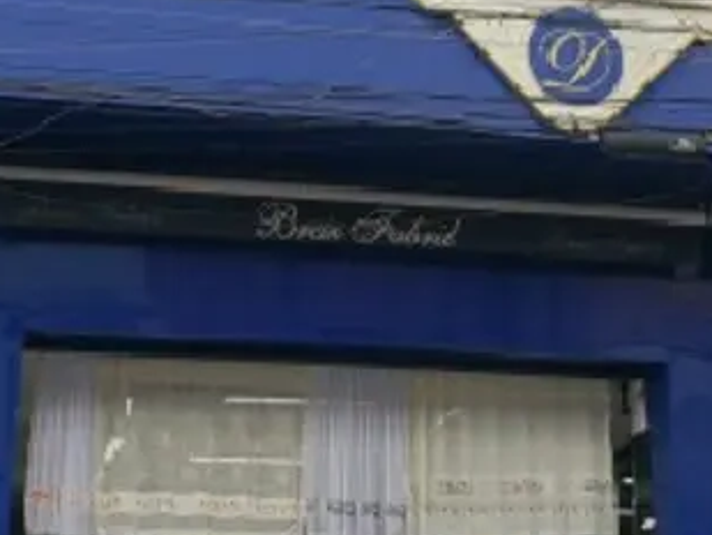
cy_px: 39
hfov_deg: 20.2
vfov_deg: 15.1
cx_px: 366
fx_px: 1996
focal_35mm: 97
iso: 50
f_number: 2.4
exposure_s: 1/370
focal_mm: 4.3
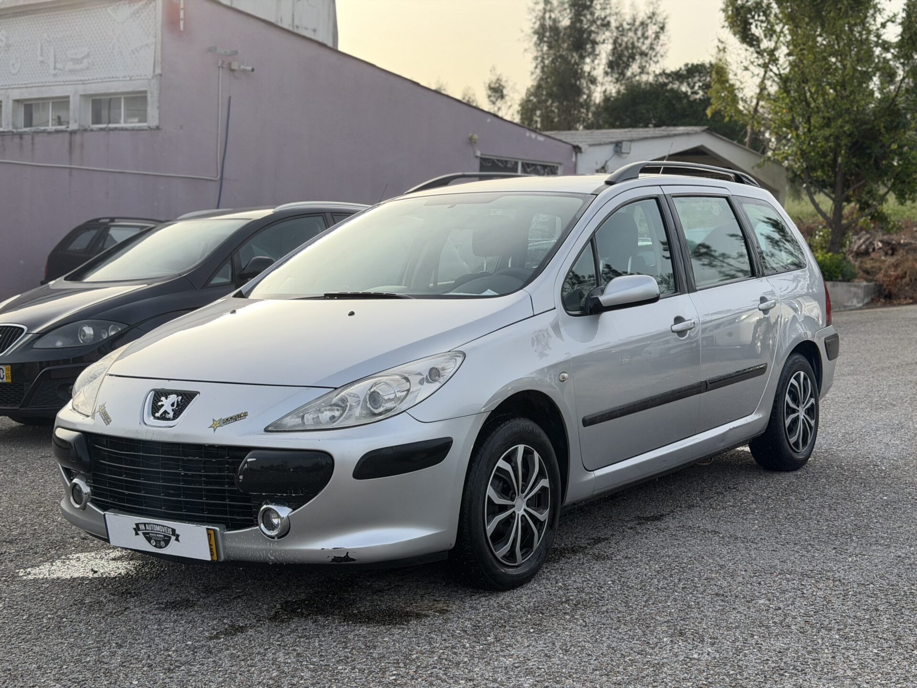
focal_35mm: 48
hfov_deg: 39.7
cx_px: 458
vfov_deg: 30.3
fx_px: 1272
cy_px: 344
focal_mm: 6.76
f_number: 1.78
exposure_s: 1/1715
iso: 100
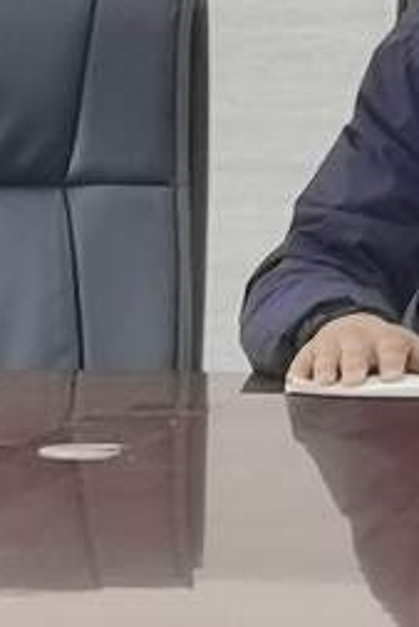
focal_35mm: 369
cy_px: 57
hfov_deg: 3.7
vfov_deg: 5.6
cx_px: 490
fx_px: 6433
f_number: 1.9
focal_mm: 6.71
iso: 125
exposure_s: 1/100
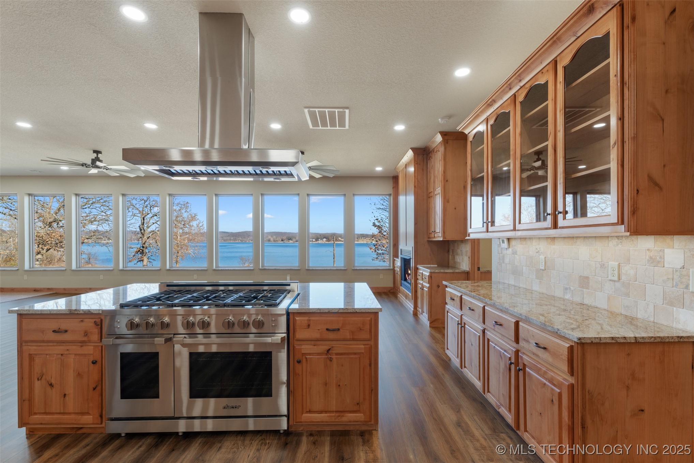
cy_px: 232
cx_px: 347
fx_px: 308
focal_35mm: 16
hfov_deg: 96.7
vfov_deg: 73.7
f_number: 9
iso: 250
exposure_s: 1/3
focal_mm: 16
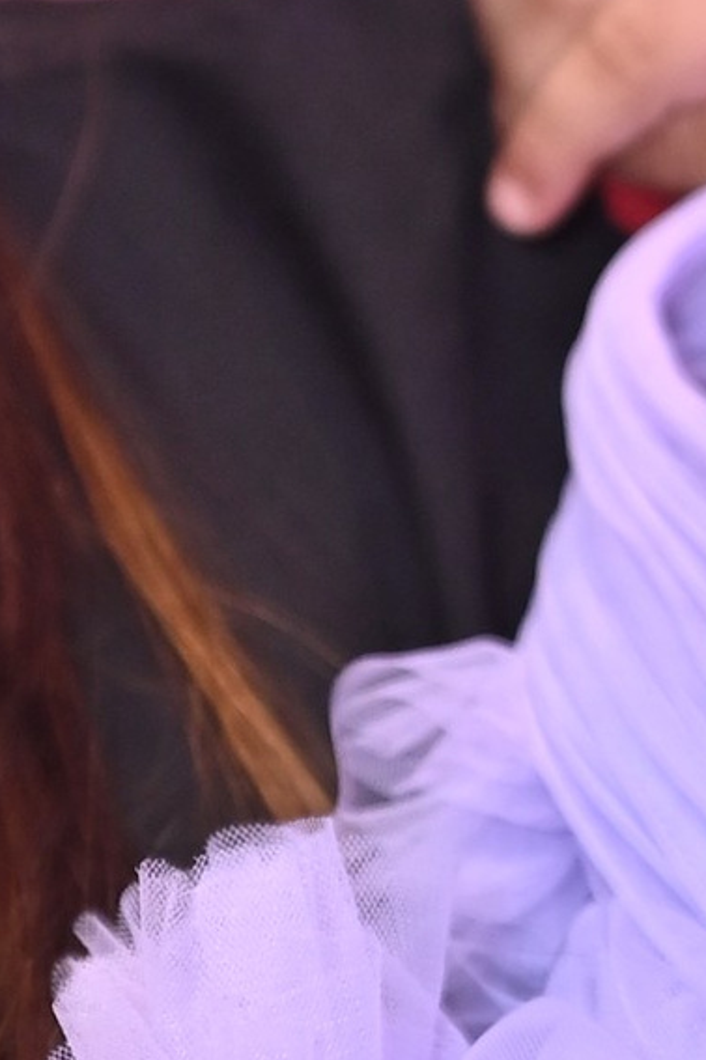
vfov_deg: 4.4
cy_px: 312
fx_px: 13959
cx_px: 1459
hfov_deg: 2.9
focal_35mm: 474
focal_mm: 70
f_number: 2.8
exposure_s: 1/160
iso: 500
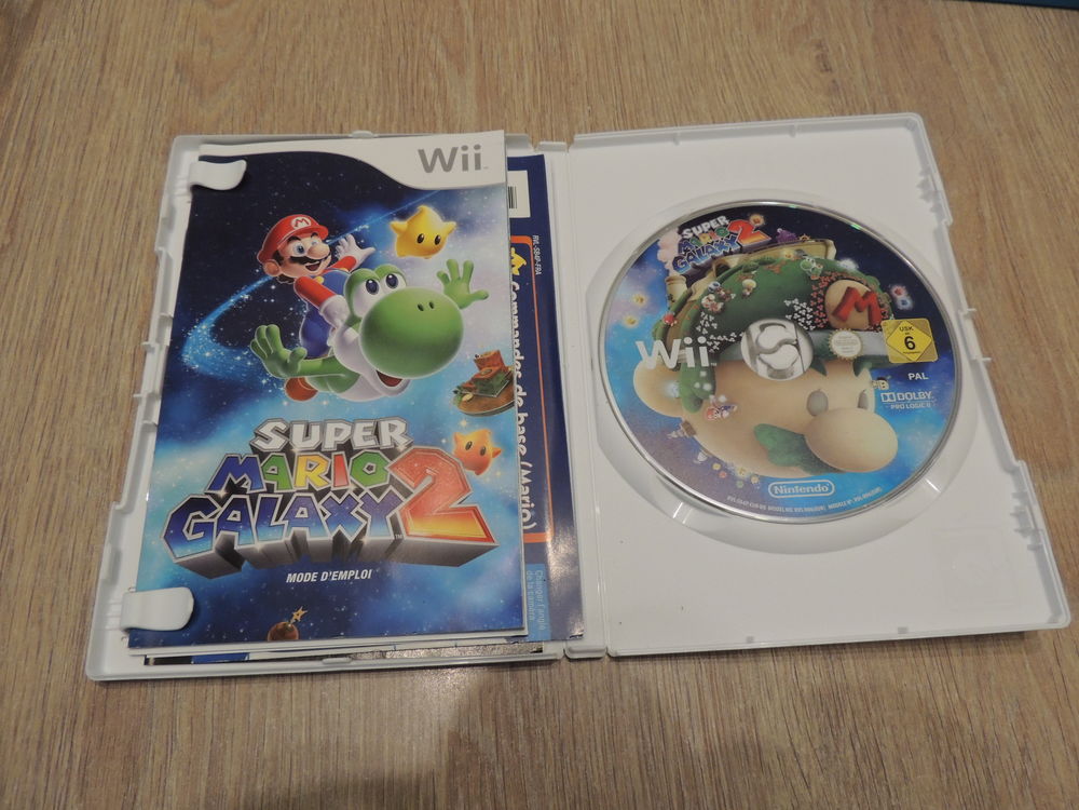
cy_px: 405
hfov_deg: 71.6
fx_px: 748
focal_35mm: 24
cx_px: 540
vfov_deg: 56.8
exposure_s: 1/30
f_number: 3
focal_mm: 4.3
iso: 360
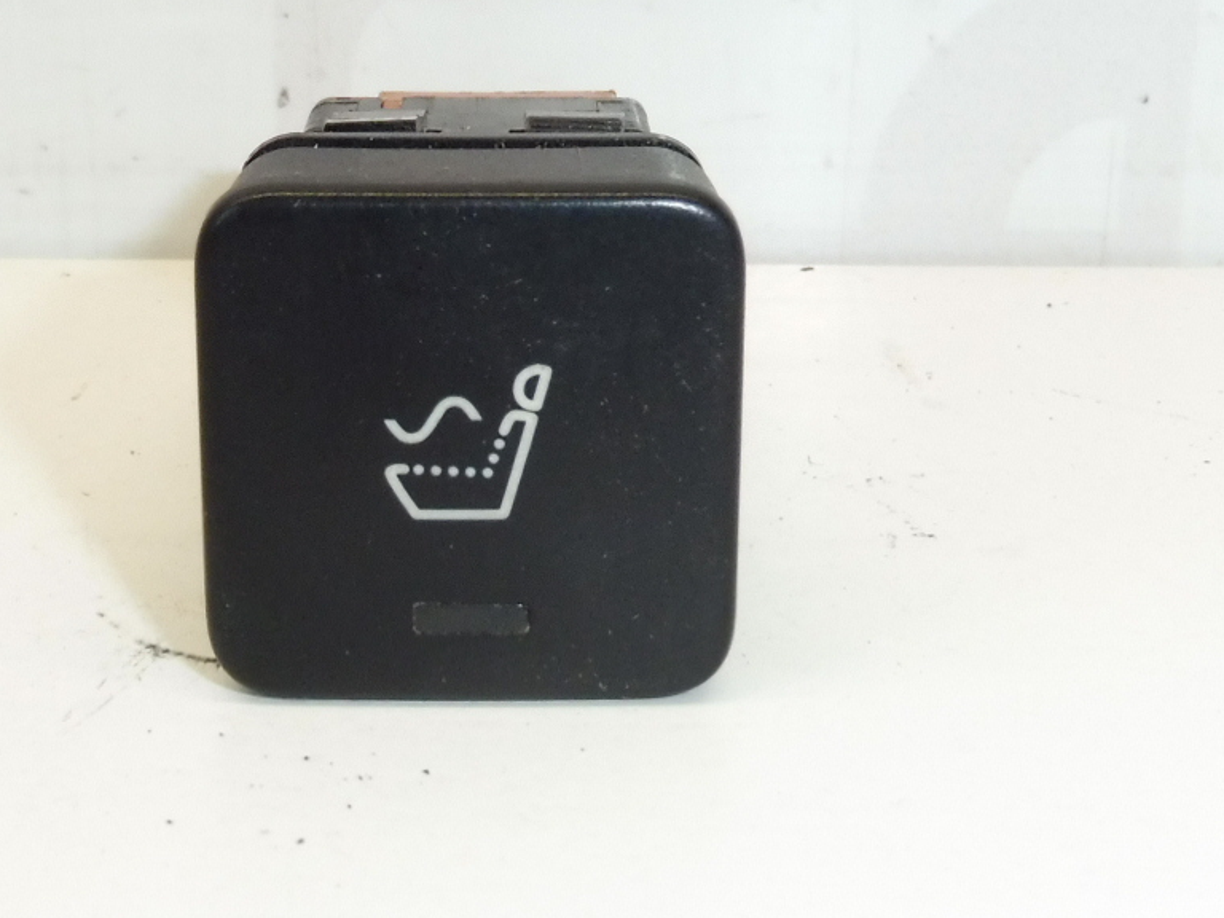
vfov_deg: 22.8
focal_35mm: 64
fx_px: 2263
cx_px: 500
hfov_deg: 30.2
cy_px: 298
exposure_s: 1/100
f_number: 4
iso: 200
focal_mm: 4.3
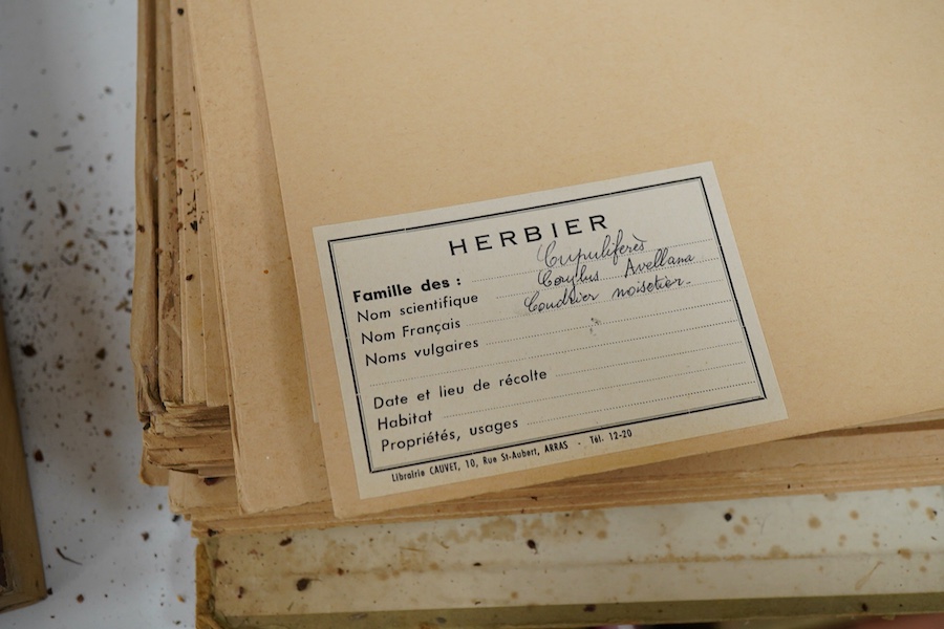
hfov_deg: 43.6
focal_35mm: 45
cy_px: 314
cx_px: 472
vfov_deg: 29.9
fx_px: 1180
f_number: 8
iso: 1250
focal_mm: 30
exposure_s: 1/125
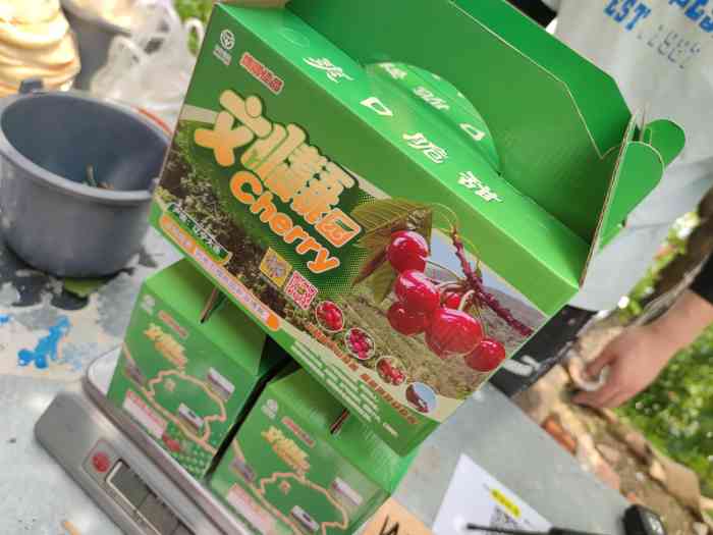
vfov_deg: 56.8
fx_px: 494
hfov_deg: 71.6
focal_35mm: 24
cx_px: 356
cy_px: 268
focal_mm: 6.72
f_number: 1.69
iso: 50
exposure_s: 1/500
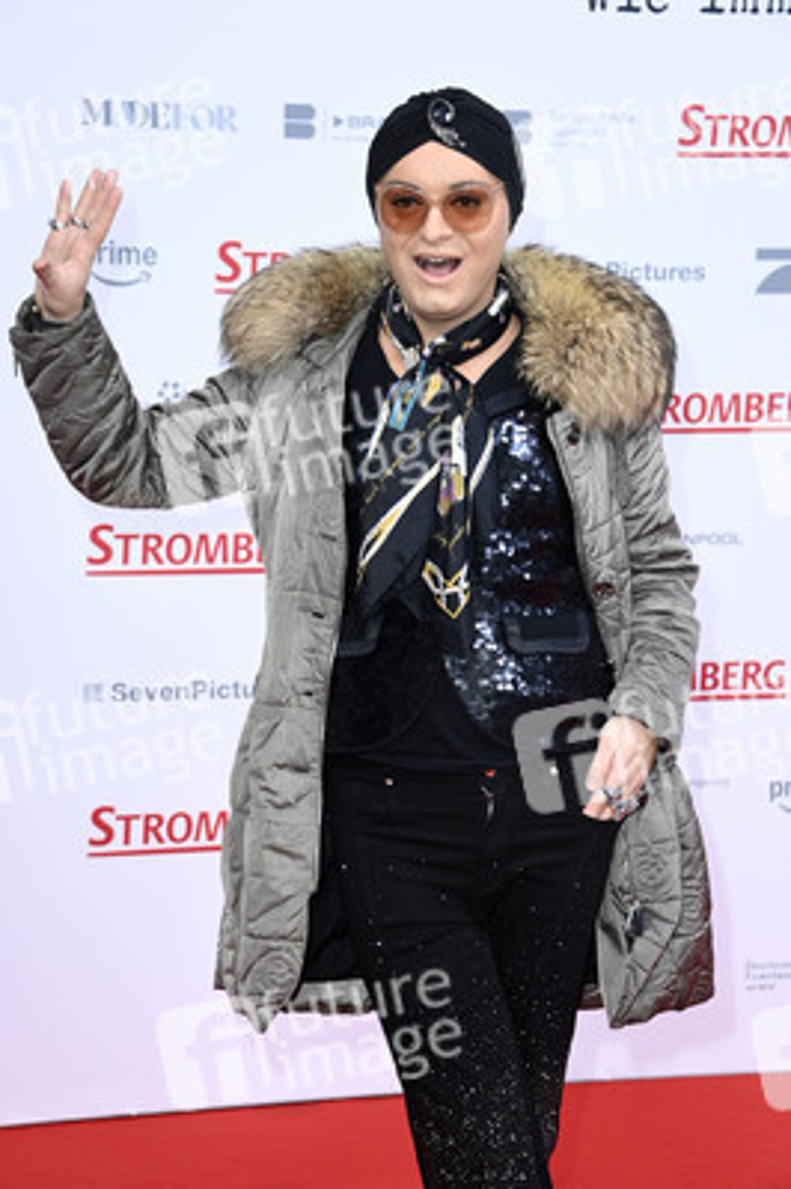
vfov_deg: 29.7
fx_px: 2245
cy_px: 594
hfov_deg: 20.0
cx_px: 396
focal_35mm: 68
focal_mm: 68
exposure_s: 1/250
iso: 800
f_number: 4.8
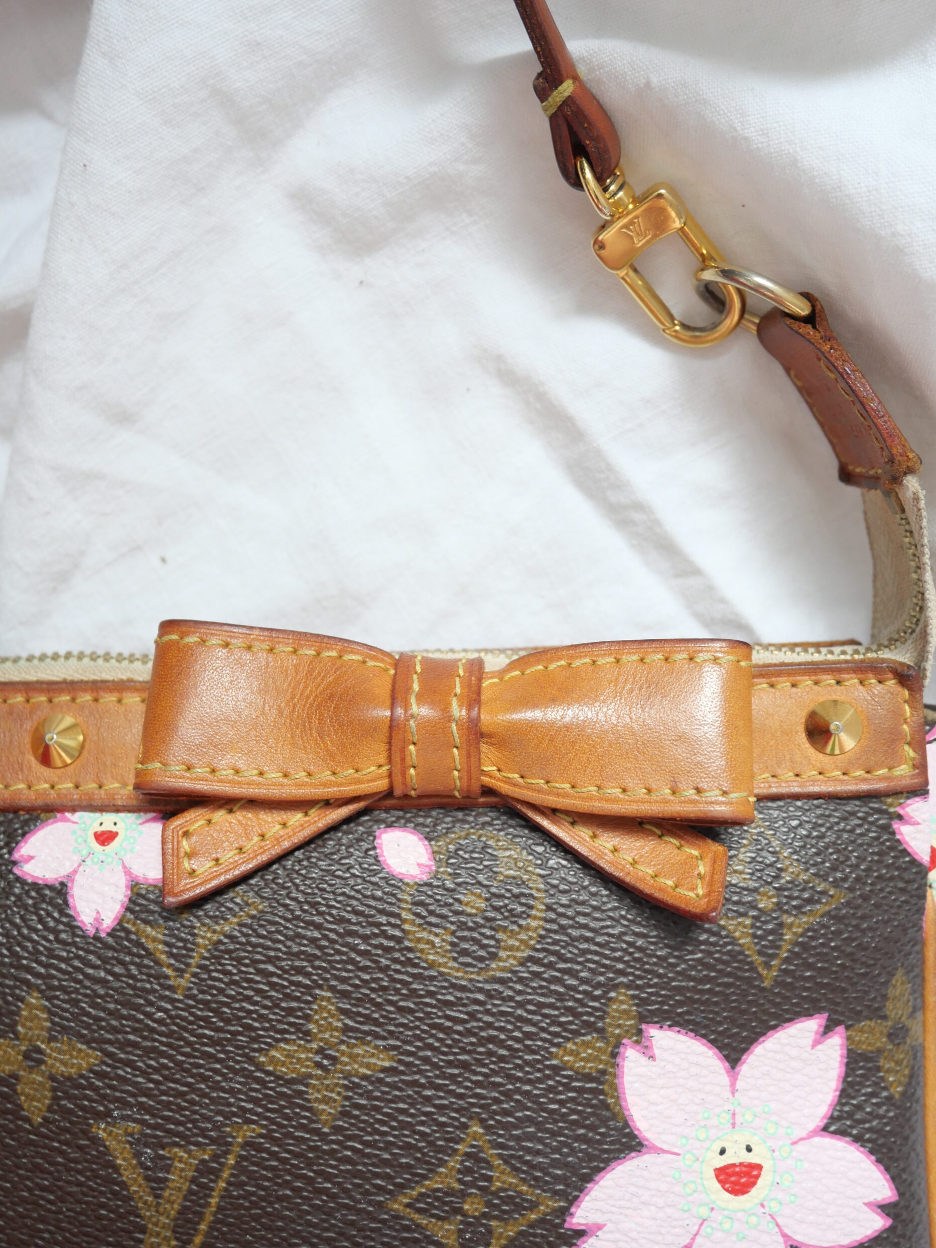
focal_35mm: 35
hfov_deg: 40.7
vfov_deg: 52.6
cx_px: 466
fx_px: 1262
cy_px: 627
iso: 640
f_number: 4
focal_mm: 17
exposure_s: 1/60
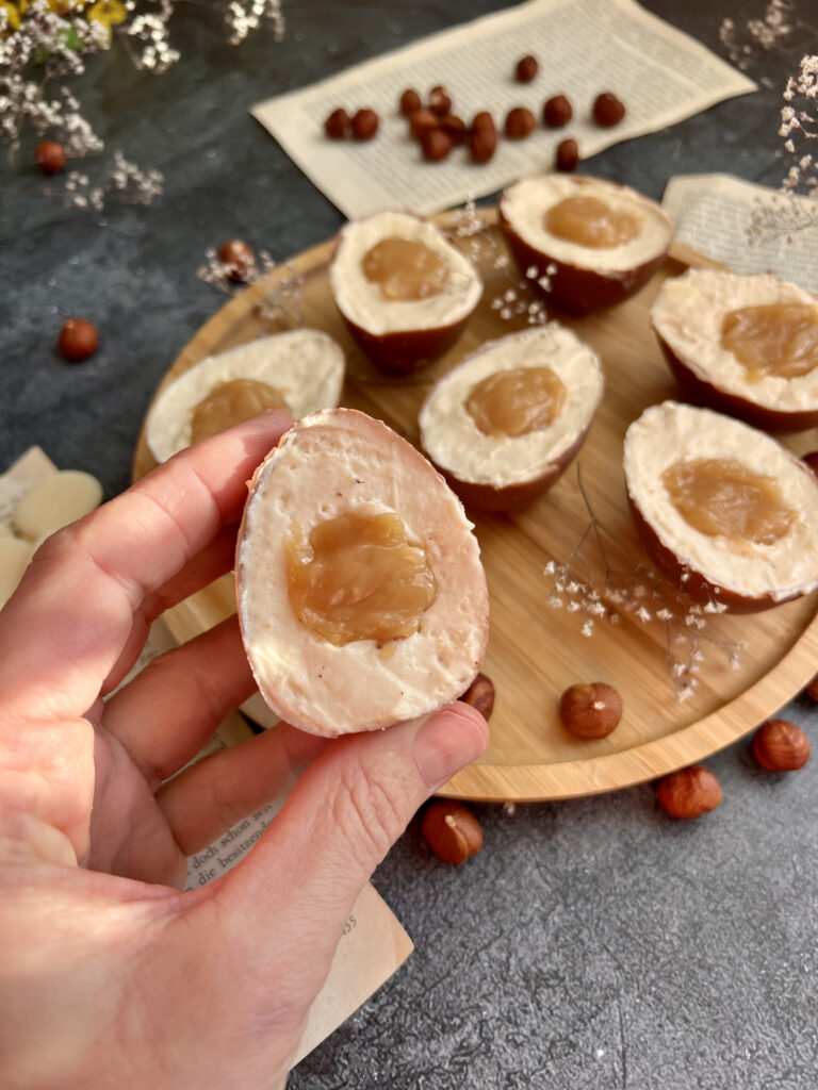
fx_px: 819
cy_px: 545
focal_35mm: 26
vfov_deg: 67.3
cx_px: 409
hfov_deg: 53.1
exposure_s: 1/166
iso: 40
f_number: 1.5
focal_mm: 5.7
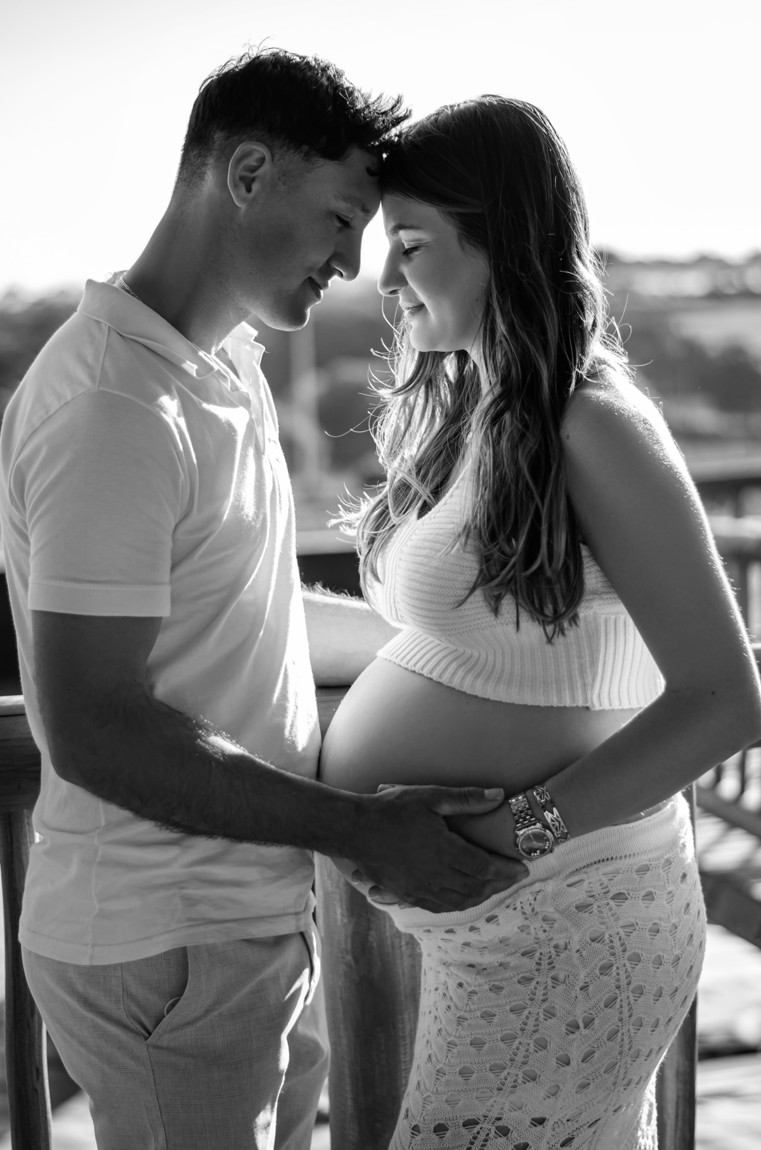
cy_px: 575
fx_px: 2389
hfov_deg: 18.1
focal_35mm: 75
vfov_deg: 27.0
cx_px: 380
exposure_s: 1/1000
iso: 100
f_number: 1.8
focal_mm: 50
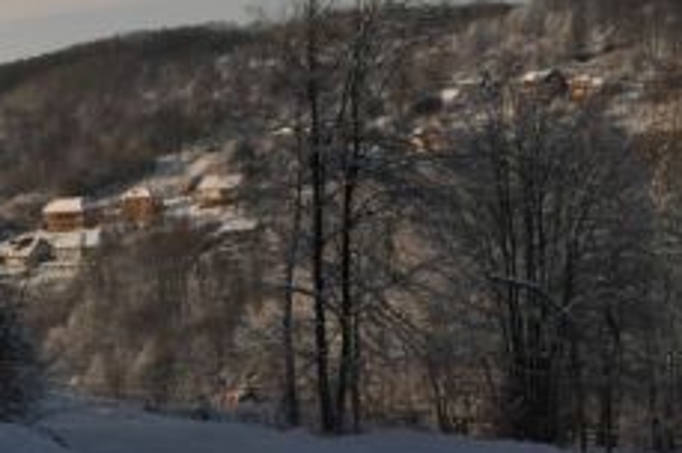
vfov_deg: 15.5
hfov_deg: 23.2
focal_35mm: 88
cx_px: 334
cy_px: 279
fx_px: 1665
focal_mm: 28
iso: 1000
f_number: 9
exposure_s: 1/3200
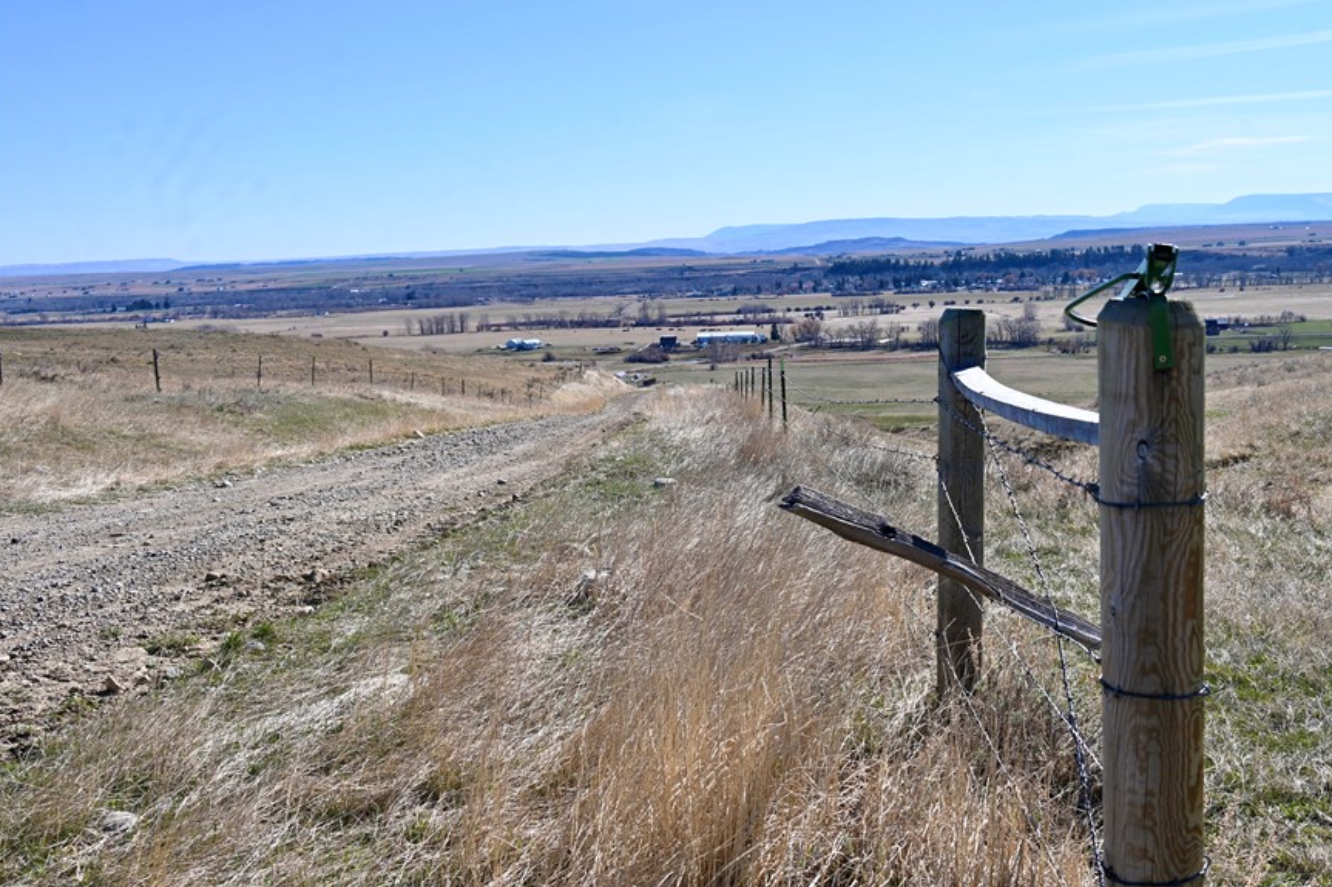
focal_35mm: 40
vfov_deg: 33.6
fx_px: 1466
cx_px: 832
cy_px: 511
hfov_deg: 48.4
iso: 100
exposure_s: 1/400
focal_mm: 31.5
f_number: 7.1
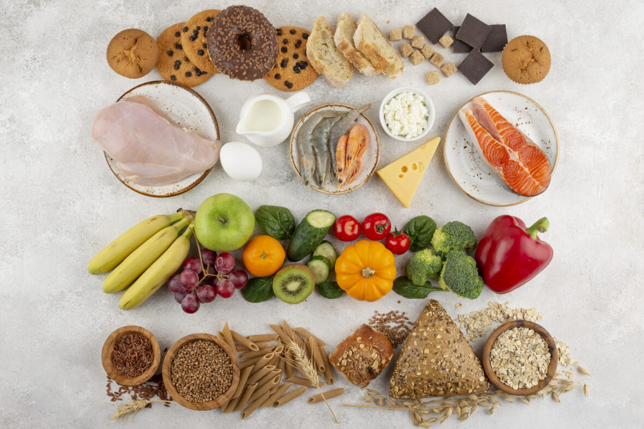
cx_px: 323
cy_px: 211
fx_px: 912
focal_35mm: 51
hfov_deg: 38.9
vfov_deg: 26.5
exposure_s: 1/100
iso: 100
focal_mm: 50
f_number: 9
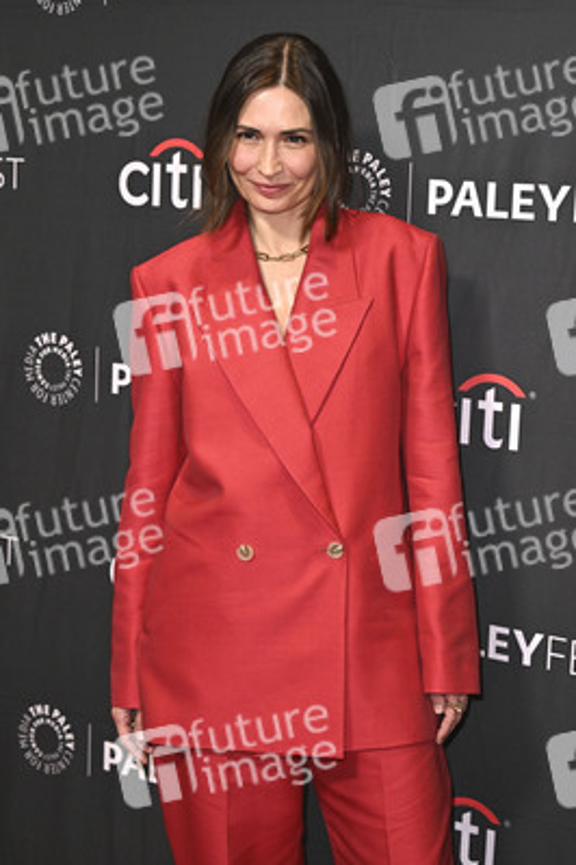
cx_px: 288
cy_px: 432
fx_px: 1779
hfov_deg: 18.4
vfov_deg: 27.4
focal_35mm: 74
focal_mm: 74
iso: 2500
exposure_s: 1/320
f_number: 5.6
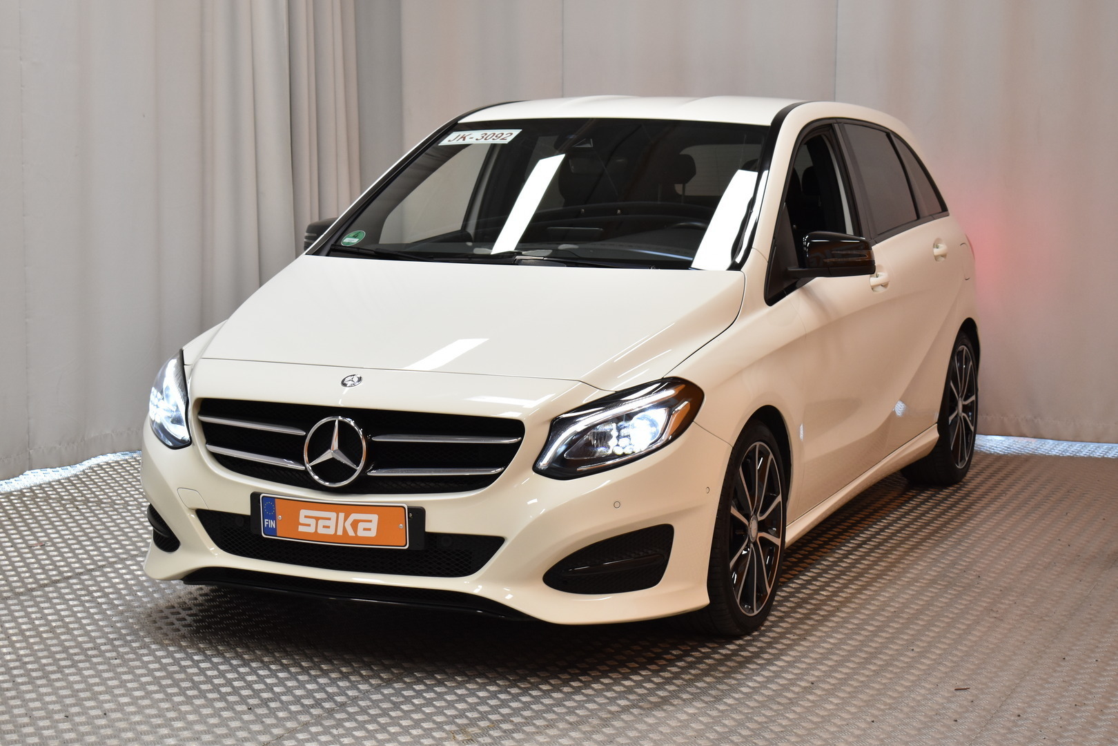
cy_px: 373
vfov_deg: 20.2
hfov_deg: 29.9
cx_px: 559
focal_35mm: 68
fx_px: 2096
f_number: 5
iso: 800
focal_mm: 45
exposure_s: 1/80
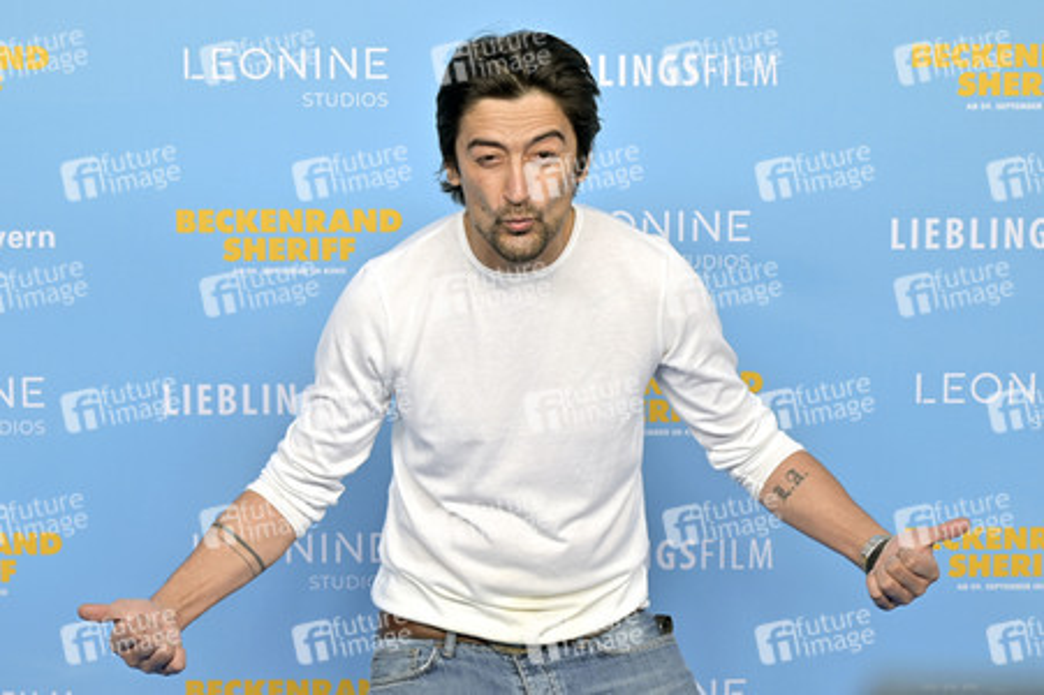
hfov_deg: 28.9
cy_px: 348
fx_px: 2028
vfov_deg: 19.4
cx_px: 522
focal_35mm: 70
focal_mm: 70
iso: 160
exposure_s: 1/100
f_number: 4
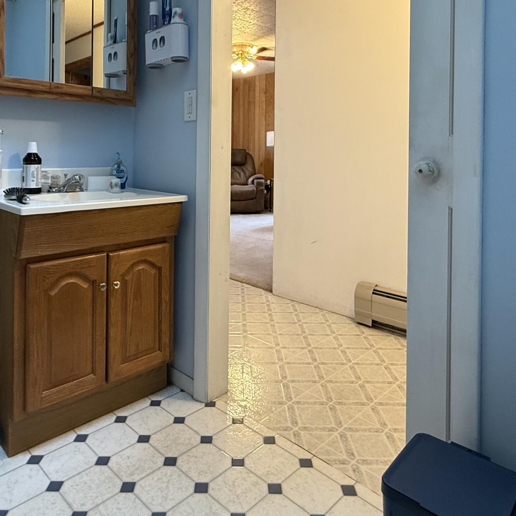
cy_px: 154
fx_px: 438
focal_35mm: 26
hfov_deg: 60.9
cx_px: 237
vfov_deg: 58.9
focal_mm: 2.22
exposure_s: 1/60
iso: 200
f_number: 2.2
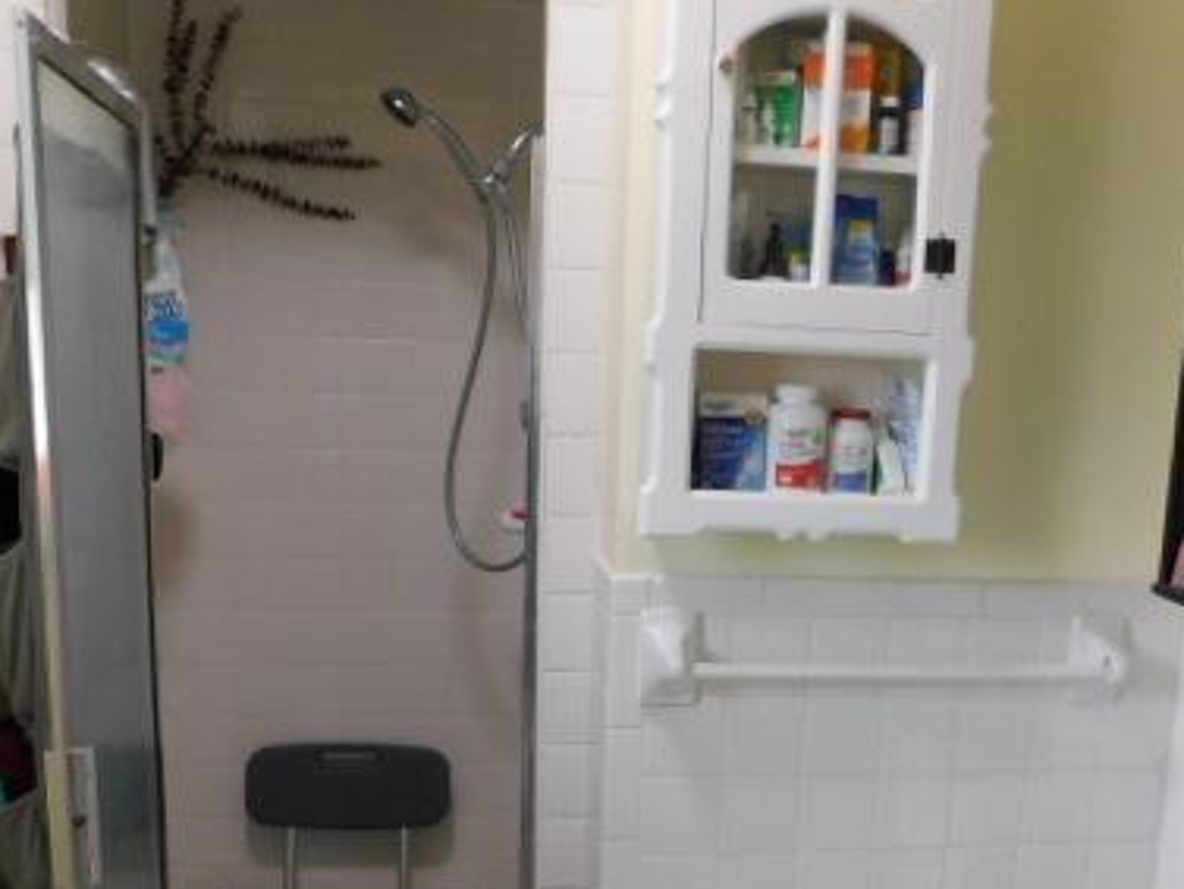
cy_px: 622
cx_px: 641
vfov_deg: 36.3
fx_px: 1334
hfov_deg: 47.8
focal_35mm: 39
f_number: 3
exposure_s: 1/30
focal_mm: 4
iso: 125
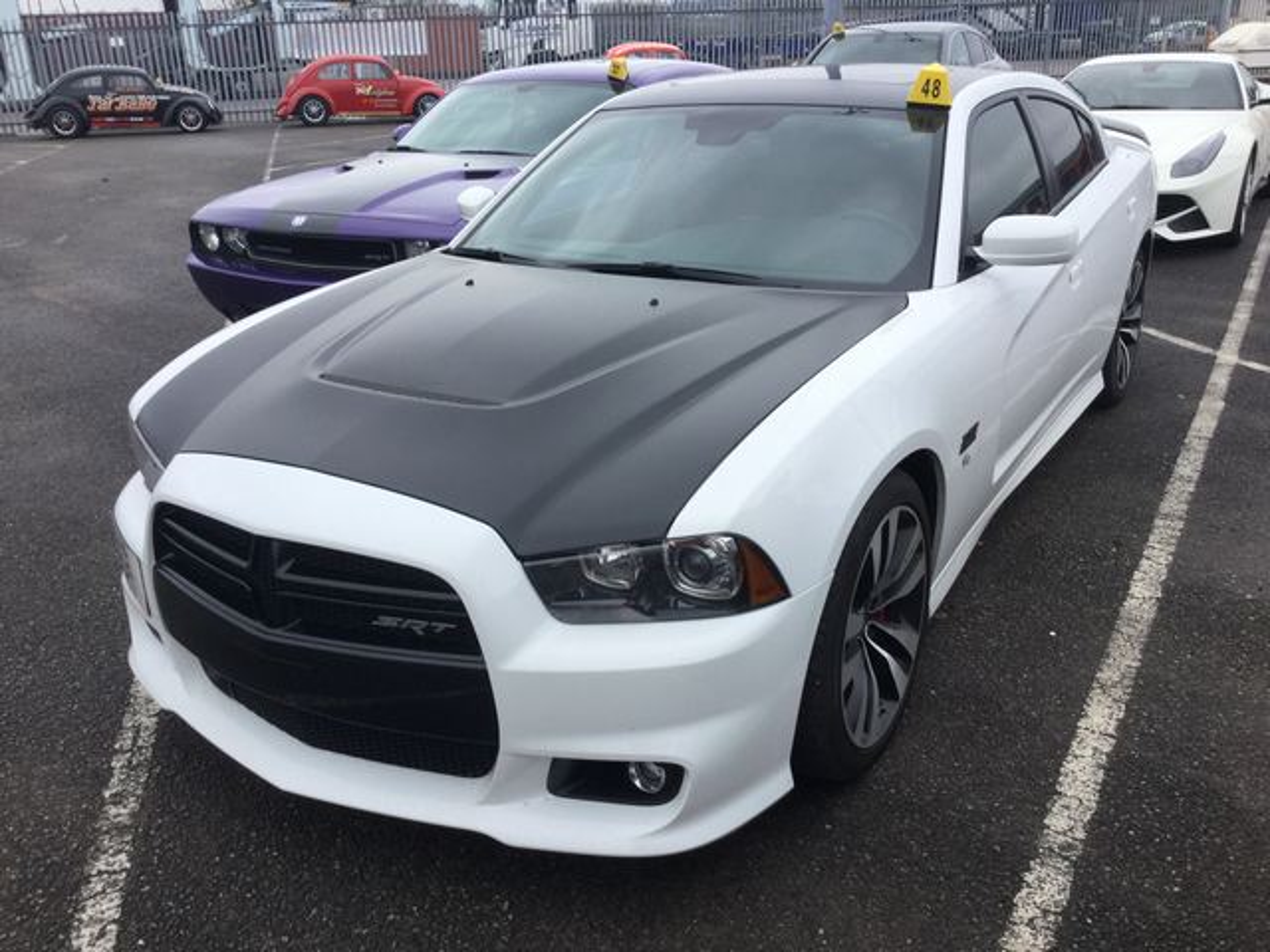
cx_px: 635
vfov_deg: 45.4
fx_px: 1137
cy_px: 476
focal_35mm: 31
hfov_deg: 58.4
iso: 25
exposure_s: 1/525
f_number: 2.4
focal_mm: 3.3
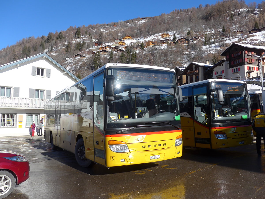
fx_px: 222
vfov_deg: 48.2
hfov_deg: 61.7
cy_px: 100
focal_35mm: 29
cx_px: 132
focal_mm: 6
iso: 80
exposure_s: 1/1600
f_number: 2.8
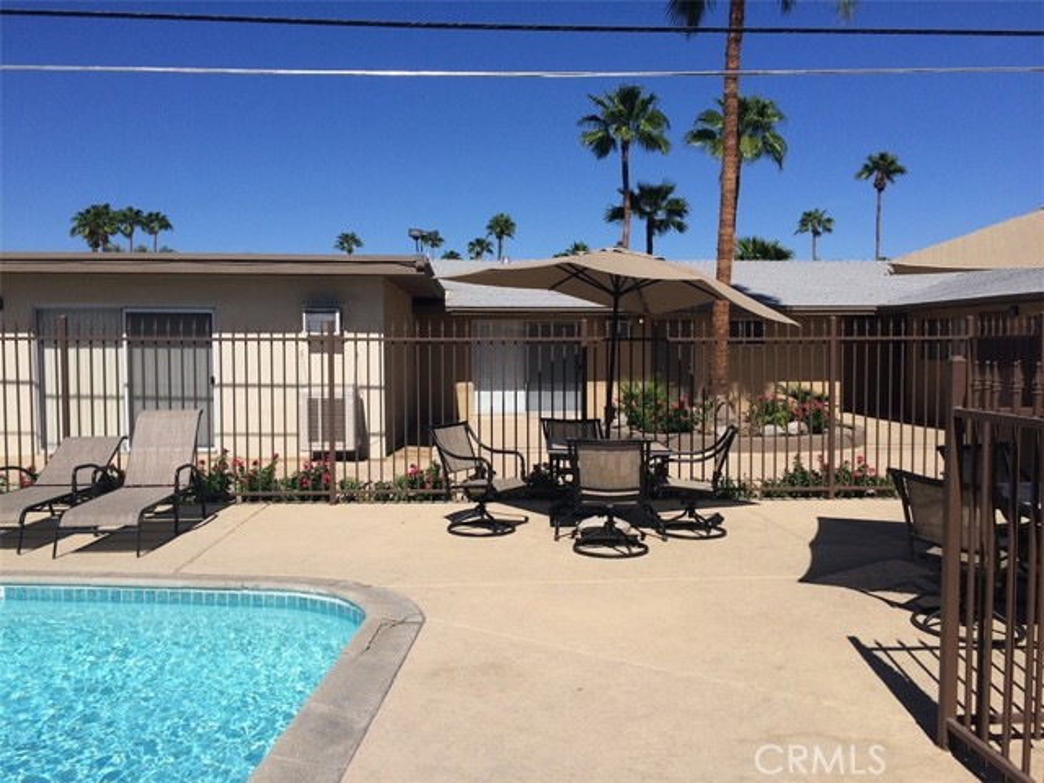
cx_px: 522
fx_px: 875
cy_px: 392
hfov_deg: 61.7
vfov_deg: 48.2
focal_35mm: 29
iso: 32
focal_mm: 4.15
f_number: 2.2
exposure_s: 1/3731
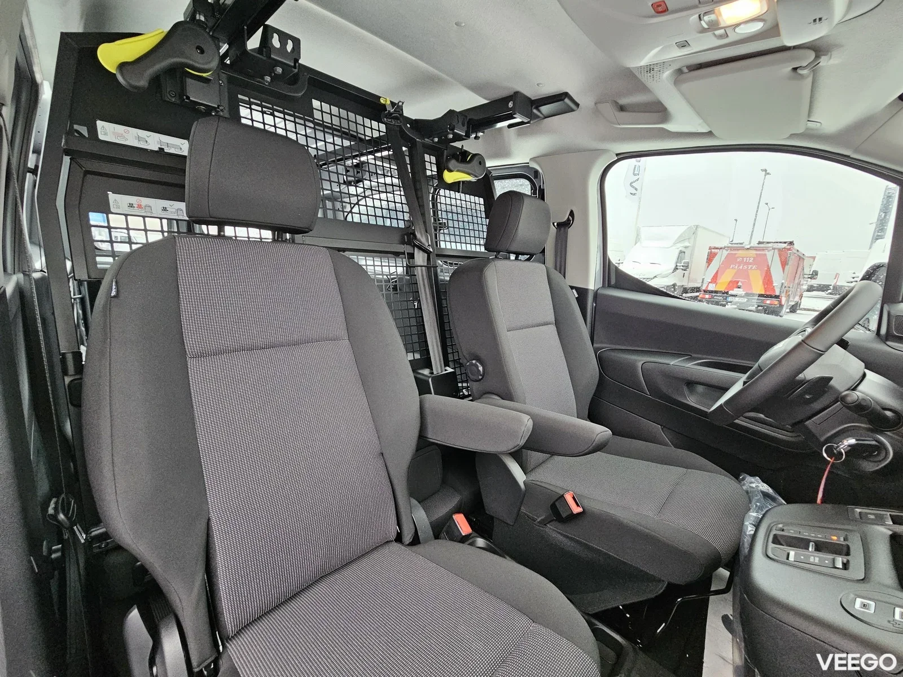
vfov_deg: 89.9
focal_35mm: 13
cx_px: 452
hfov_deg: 106.2
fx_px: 339
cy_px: 338
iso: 320
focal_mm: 2.2
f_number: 2.2
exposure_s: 1/50
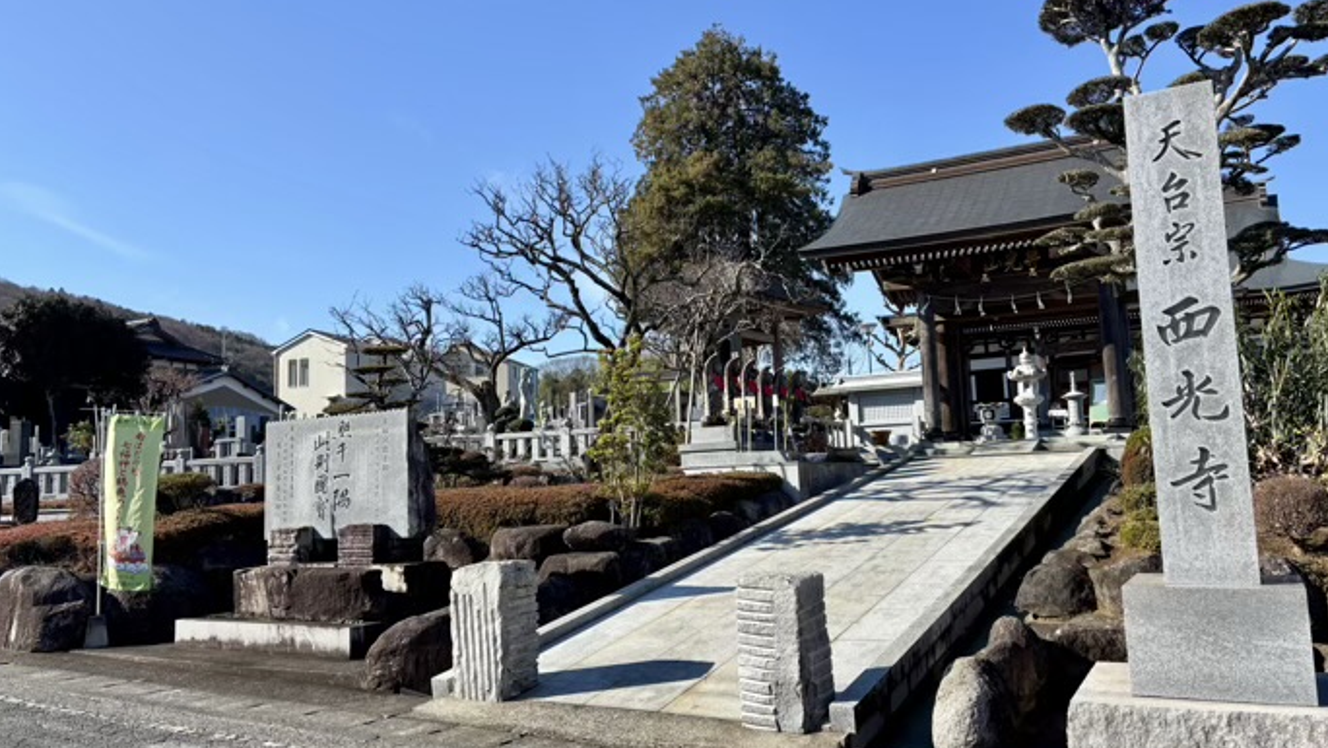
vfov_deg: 40.2
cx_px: 672
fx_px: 1021
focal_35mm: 29
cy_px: 382
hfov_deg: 66.1
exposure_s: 1/2639
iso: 50
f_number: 1.6
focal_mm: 5.96
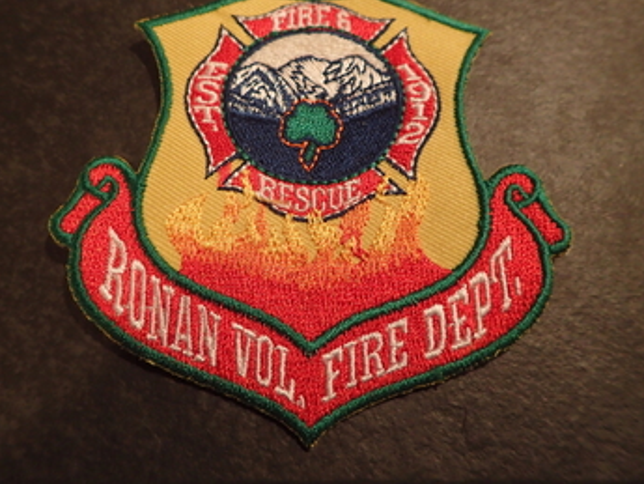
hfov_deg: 61.6
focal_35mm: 29
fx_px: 540
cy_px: 209
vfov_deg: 48.1
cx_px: 302
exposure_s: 1/20
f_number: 2
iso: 400
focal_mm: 4.5
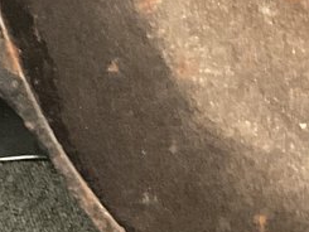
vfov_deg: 8.1
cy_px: -165
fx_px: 1599
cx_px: 427
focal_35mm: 179
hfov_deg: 10.7
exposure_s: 1/30
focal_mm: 3
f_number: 1.8
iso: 500
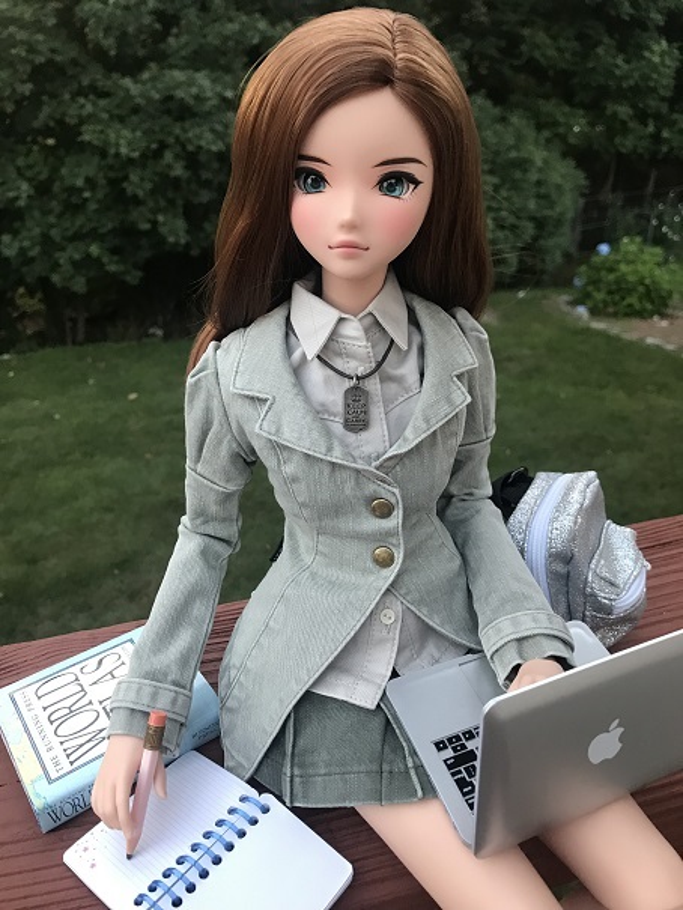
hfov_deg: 49.8
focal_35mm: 28
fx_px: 736
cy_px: 455
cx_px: 342
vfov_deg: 63.4
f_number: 1.8
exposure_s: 1/20
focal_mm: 3.99
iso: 40
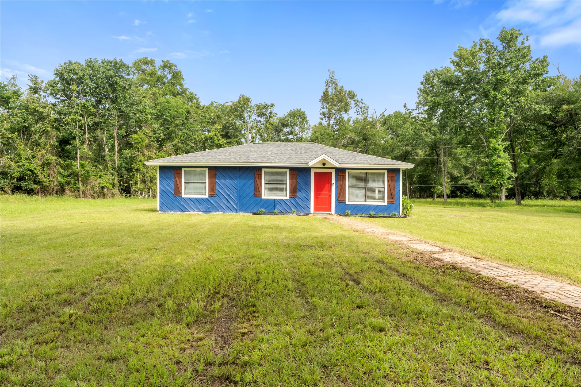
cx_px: 290
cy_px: 194
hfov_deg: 73.7
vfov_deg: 53.1
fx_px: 387
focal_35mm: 24
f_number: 9
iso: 800
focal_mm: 24
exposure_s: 1/30
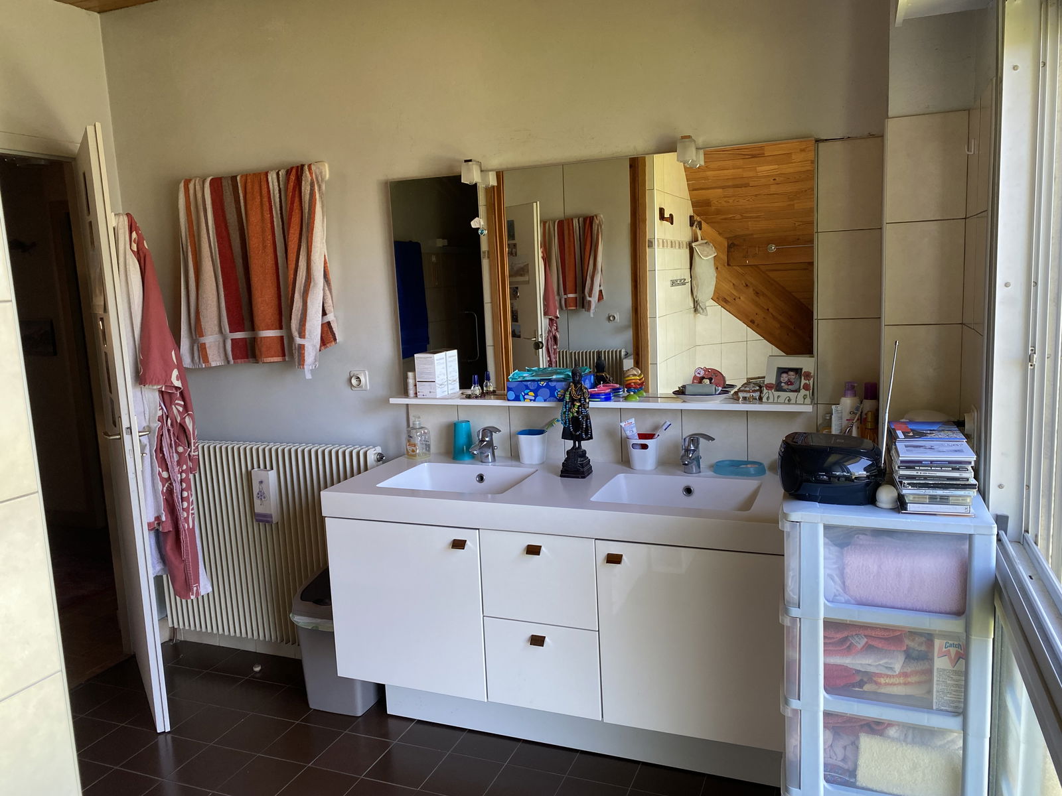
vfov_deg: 53.1
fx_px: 798
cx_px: 531
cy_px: 398
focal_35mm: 26
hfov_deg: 67.3
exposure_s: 1/121
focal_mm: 4.25
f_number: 1.8
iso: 100
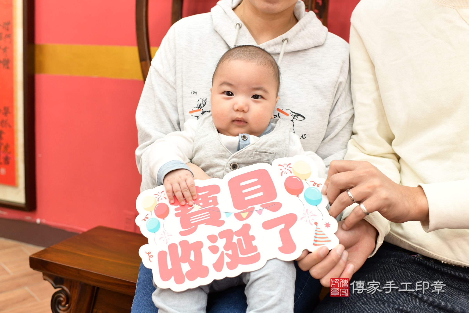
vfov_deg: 37.9
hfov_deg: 54.4
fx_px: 456
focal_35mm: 35
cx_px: 234
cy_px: 156
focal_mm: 35
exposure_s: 1/200
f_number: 4.5
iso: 800
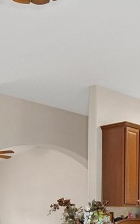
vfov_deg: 28.9
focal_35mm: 66
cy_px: 229
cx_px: -78
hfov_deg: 17.5
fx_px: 403
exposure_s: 1
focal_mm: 12
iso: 400
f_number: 8
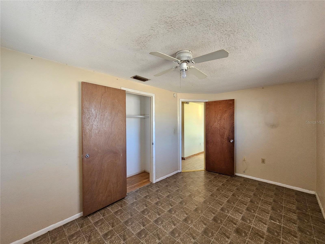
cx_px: 162
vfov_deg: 89.9
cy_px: 122
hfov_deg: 106.2
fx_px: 122
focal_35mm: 13
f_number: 2.2
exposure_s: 1/60
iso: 400
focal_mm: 2.2
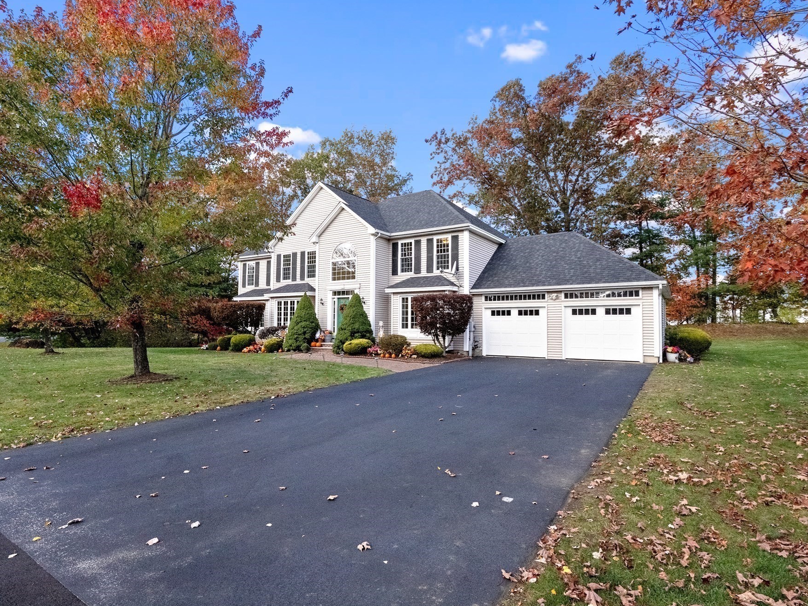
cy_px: 303
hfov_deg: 87.7
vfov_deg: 71.6
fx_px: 420
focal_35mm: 18
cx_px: 428
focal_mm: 16
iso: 320
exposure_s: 1/25
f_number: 8
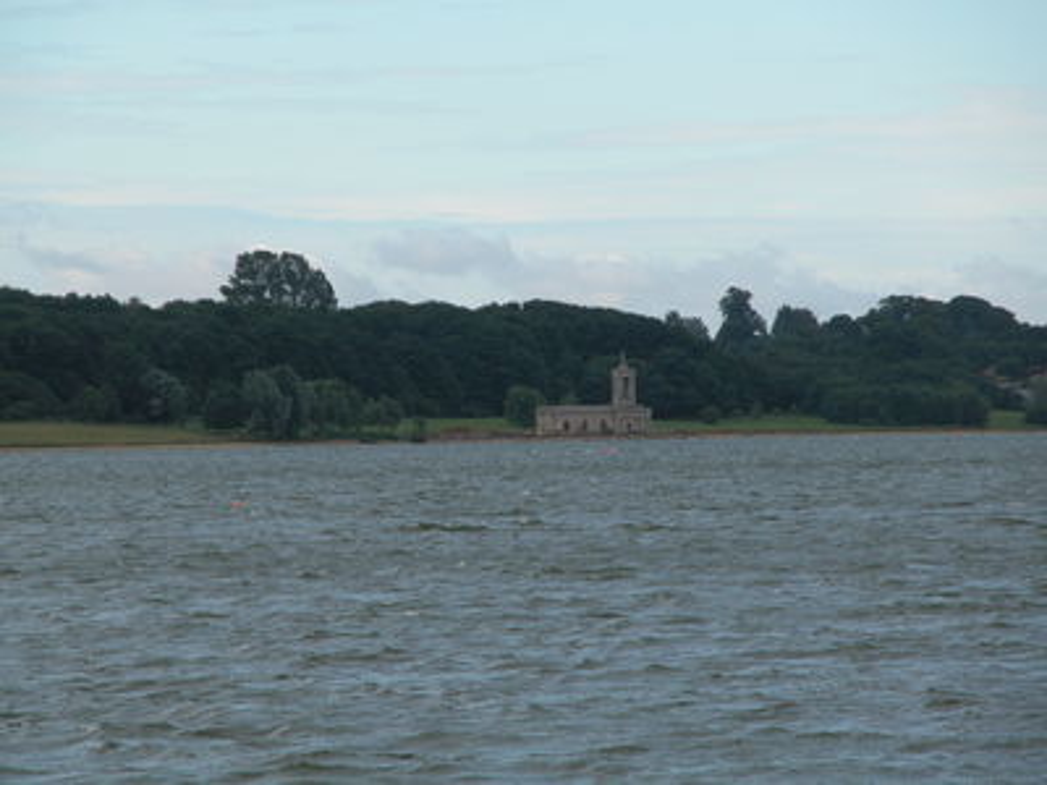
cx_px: 524
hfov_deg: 7.1
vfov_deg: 5.3
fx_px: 8469
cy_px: 392
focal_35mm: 280
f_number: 5.3
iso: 100
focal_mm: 71.2
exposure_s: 1/282
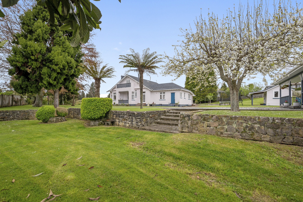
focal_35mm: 16
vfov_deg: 73.7
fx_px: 135
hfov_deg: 96.8
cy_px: 101
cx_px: 152
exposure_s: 1/250
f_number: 7.1
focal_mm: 16
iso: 160
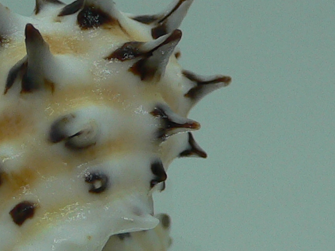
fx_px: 1219
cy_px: 166
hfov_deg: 15.4
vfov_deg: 11.8
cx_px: 23
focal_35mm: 126
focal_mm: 4.6
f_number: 2.8
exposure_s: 1/80
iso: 80
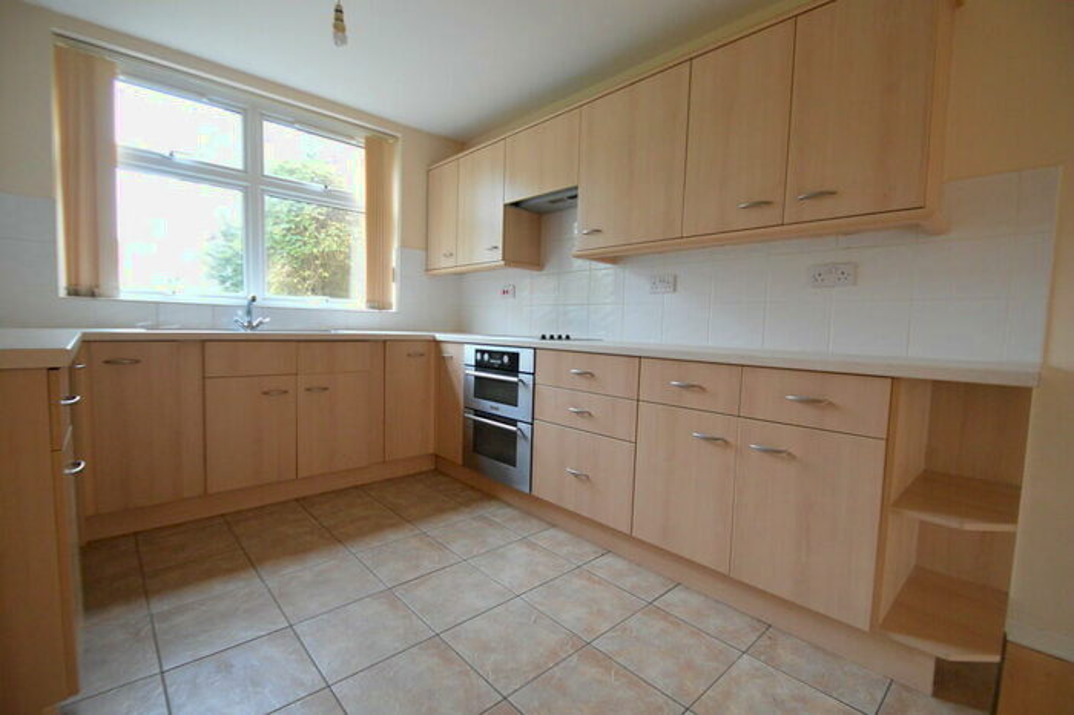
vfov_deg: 77.3
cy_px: 358
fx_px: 447
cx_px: 537
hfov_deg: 100.4
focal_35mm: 15
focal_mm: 10
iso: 2200
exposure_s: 1/60
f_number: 3.5
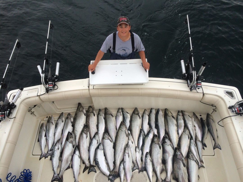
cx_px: 122
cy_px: 91
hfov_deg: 60.0
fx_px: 211
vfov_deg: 46.8
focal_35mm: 30
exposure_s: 1/120
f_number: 2.2
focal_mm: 4.12
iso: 50
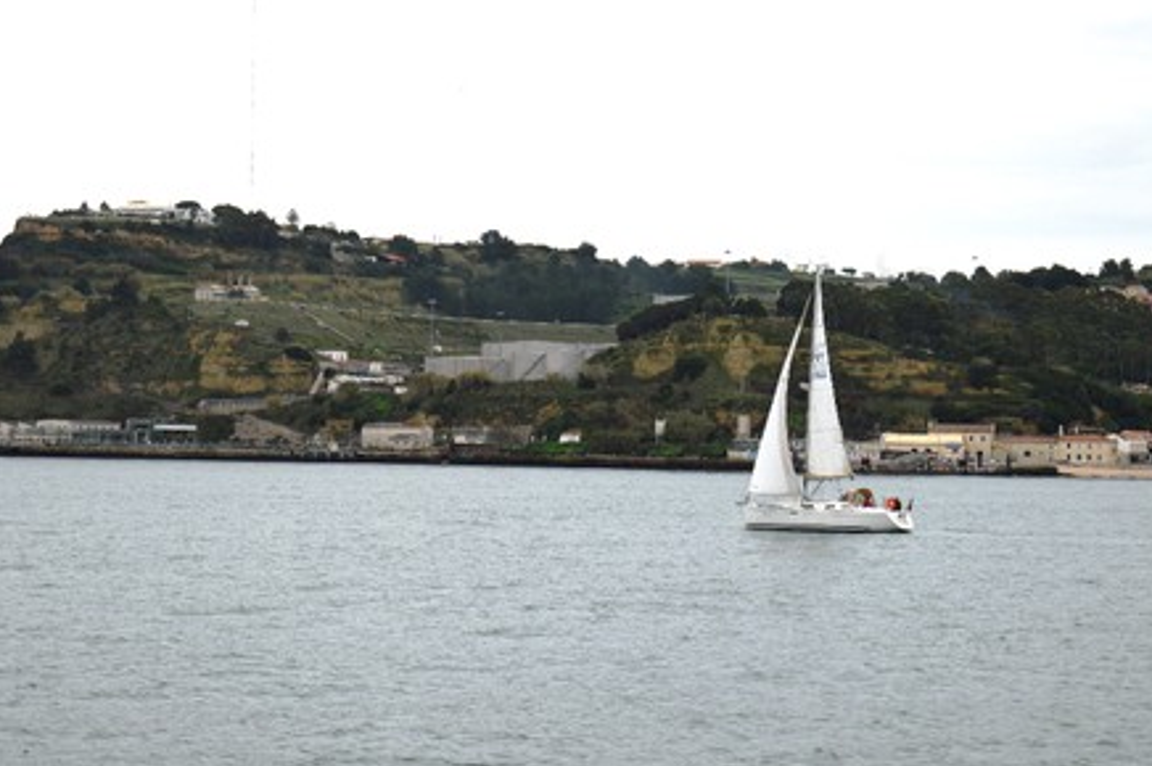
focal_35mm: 95
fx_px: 3024
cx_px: 531
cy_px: 411
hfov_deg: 21.6
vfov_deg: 14.4
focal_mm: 55
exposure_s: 1/160
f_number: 6.3
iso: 100
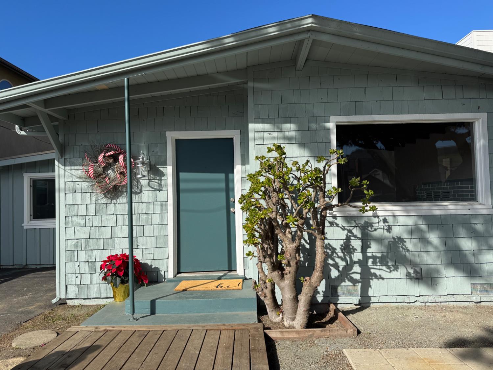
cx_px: 246
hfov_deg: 71.6
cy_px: 185
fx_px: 342
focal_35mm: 24
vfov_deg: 56.8
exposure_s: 1/4608
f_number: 1.78
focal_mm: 6.76
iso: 80
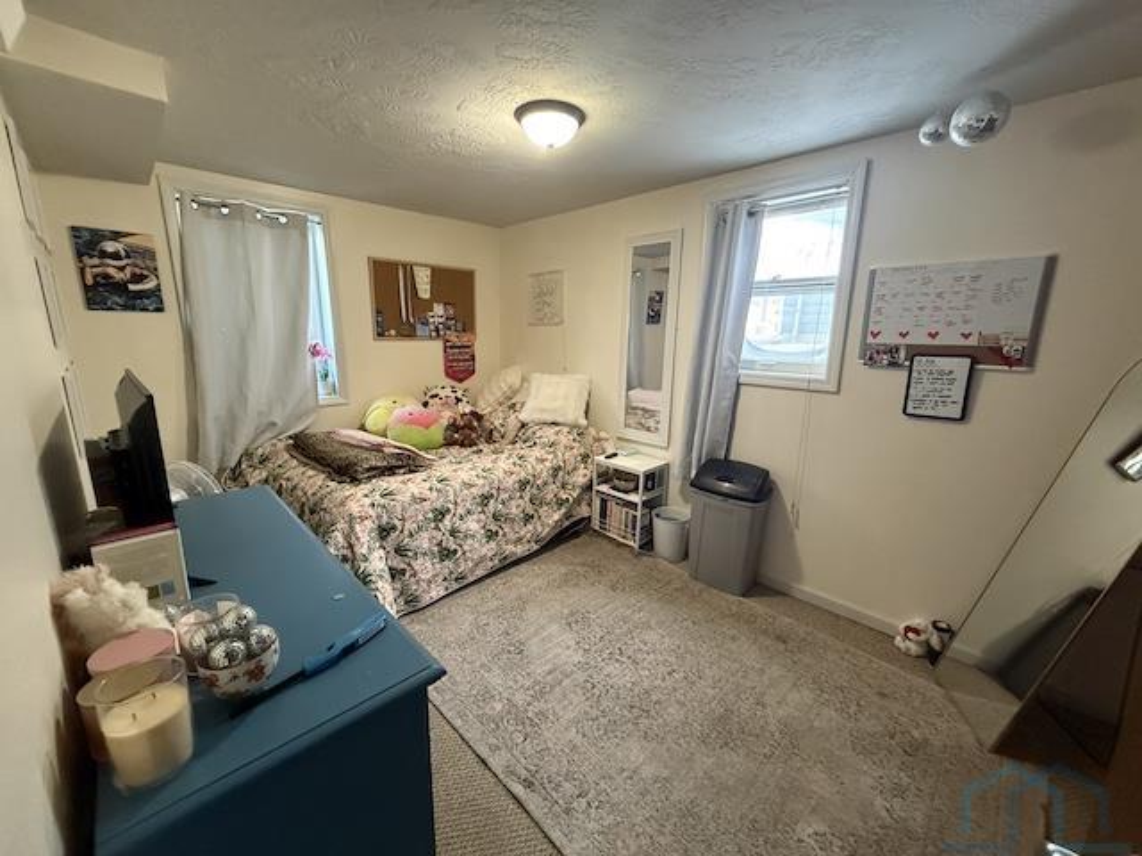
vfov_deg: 85.7
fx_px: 462
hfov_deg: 102.1
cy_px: 428
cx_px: 571
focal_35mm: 14
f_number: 2.2
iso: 640
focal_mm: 2.22
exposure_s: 1/60
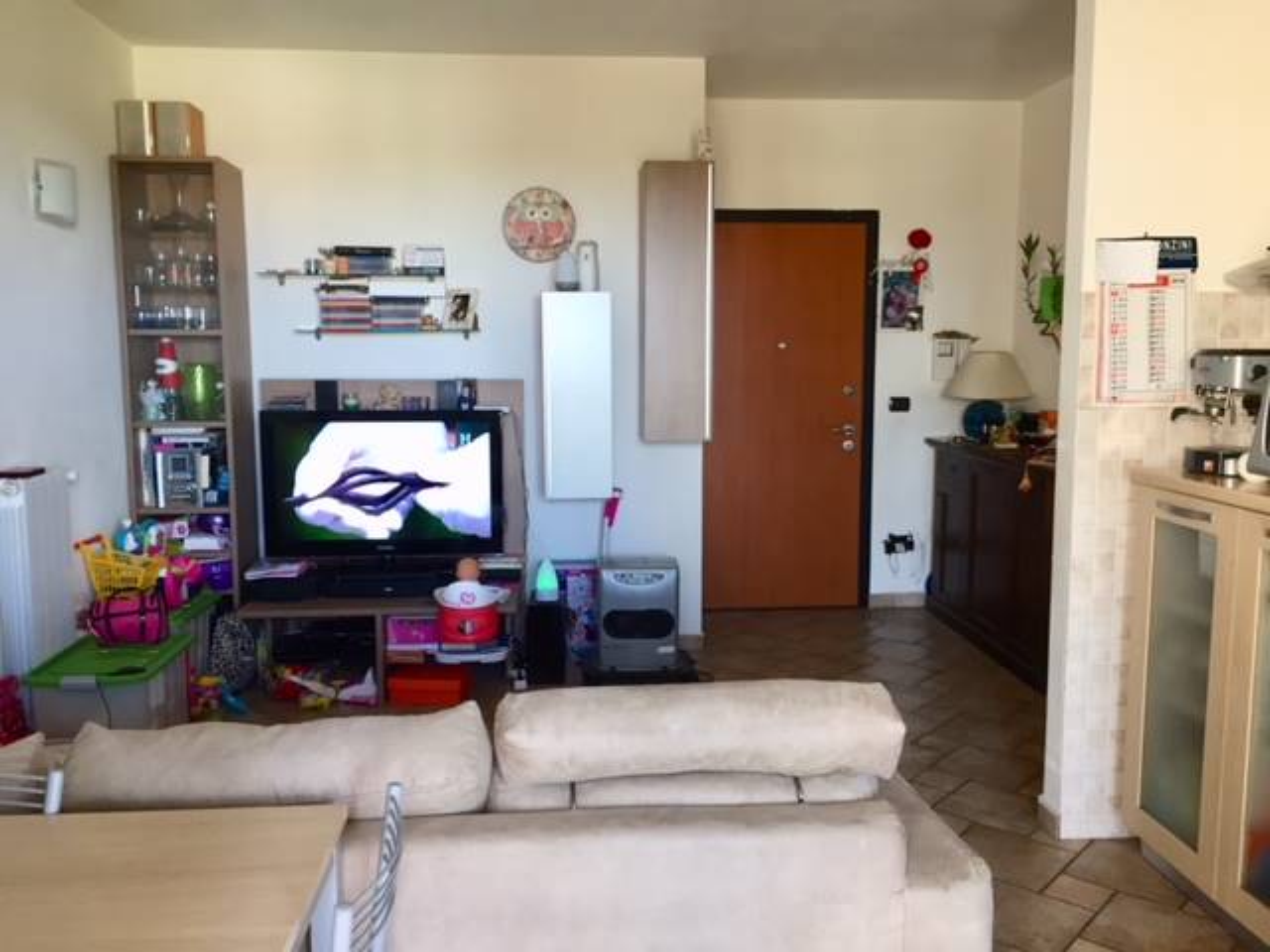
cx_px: 635
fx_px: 1064
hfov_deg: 61.7
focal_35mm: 29
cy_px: 476
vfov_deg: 48.2
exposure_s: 1/33
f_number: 2.2
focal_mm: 4.15
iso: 80
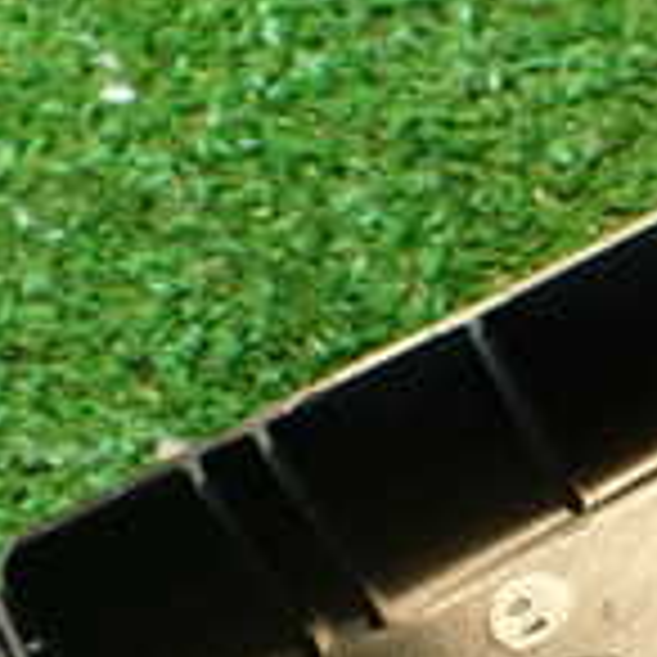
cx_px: 1089
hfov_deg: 13.8
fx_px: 2491
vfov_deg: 15.0
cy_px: 504
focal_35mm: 116
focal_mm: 5.79
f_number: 2.4
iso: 320
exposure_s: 1/30
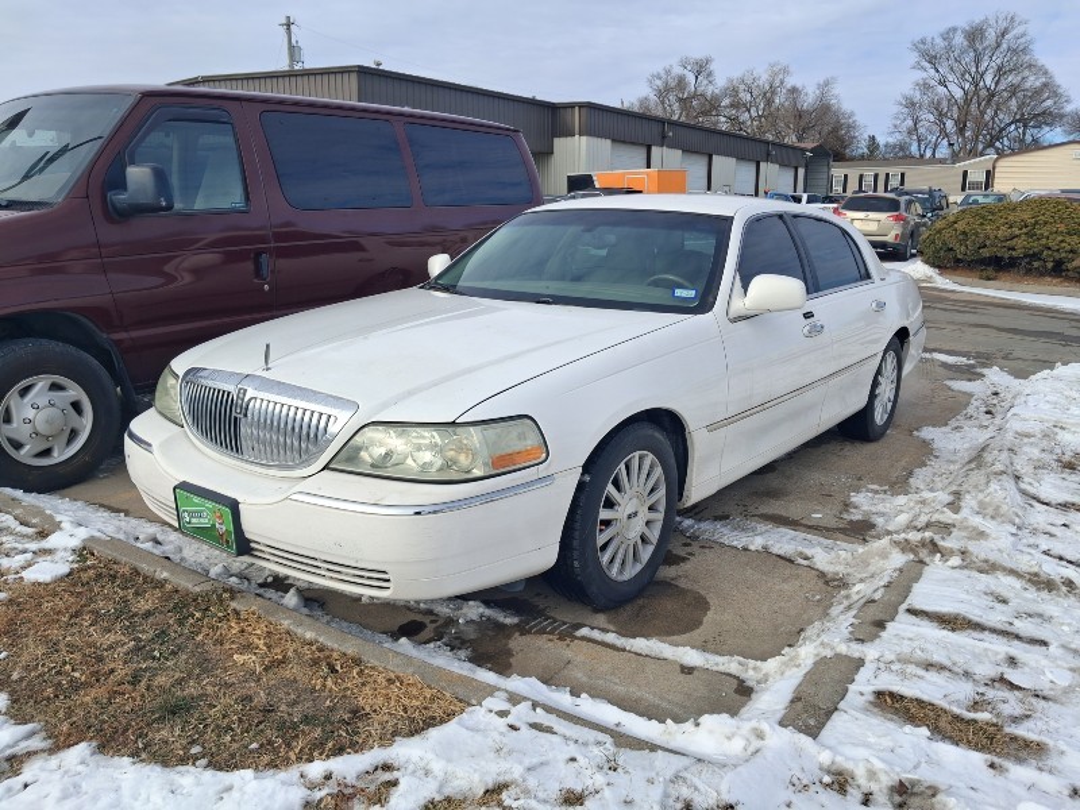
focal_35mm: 27
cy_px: 405
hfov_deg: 65.3
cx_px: 540
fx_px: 842
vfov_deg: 51.4
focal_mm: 4
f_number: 1.8
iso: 20
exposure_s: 1/685
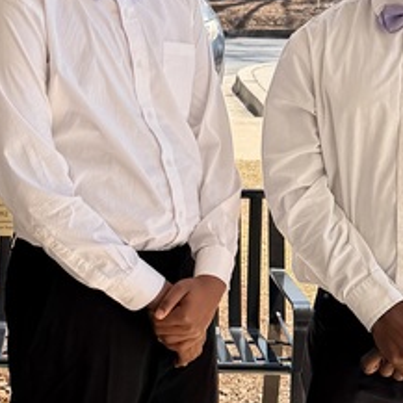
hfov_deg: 17.1
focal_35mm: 100
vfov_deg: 17.4
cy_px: 256
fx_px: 1317
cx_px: 17
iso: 80
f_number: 1.78
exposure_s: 1/2053
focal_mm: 6.76
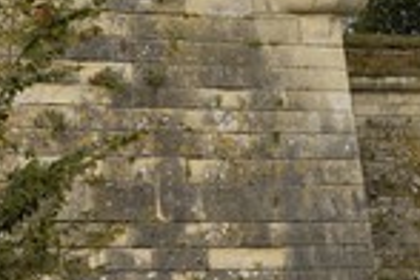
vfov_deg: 7.9
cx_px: 590
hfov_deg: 11.5
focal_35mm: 172
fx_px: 2007
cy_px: -3
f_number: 8
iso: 100
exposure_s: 1/160
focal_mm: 40
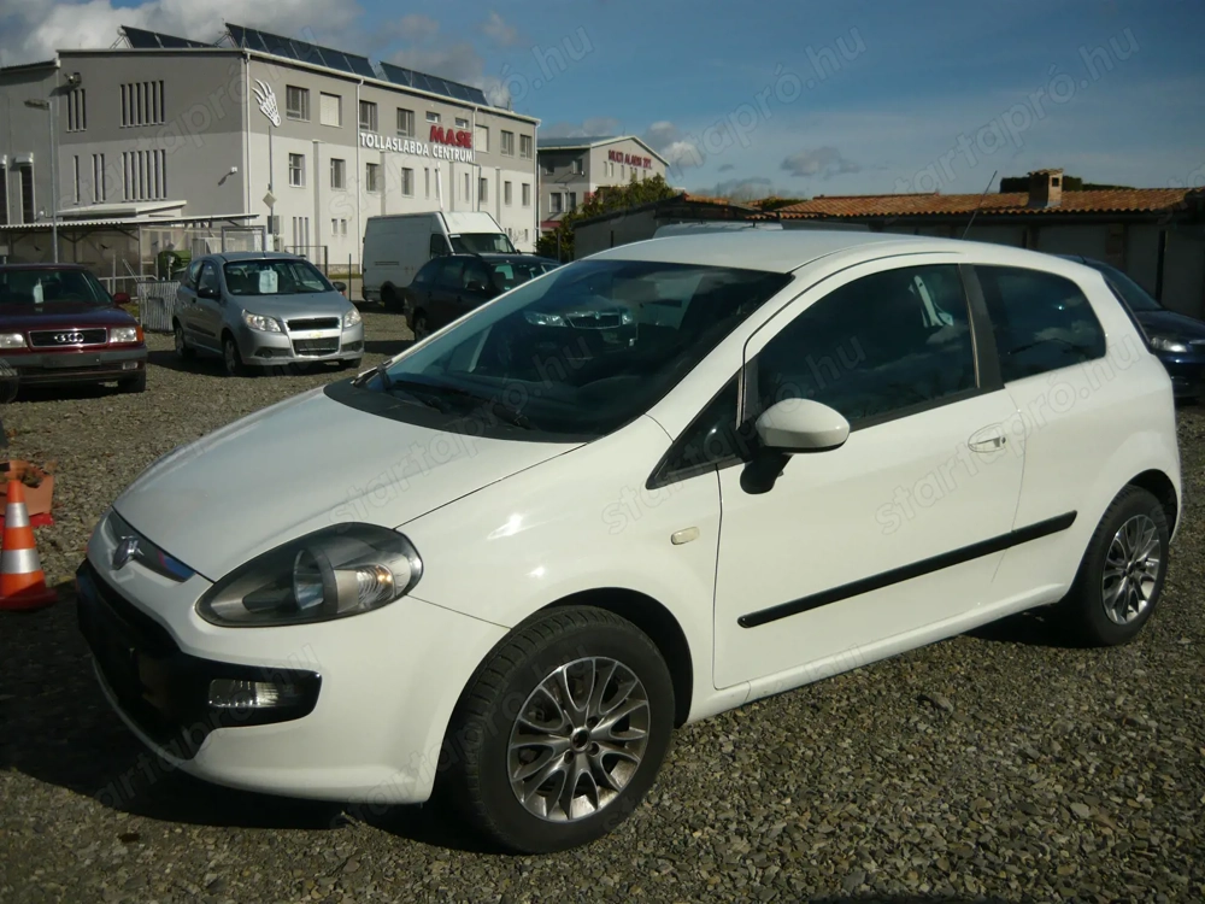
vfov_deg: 42.9
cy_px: 452
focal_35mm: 33
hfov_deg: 55.4
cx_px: 602
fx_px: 1149
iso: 100
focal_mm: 5.5
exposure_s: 1/640
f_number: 8
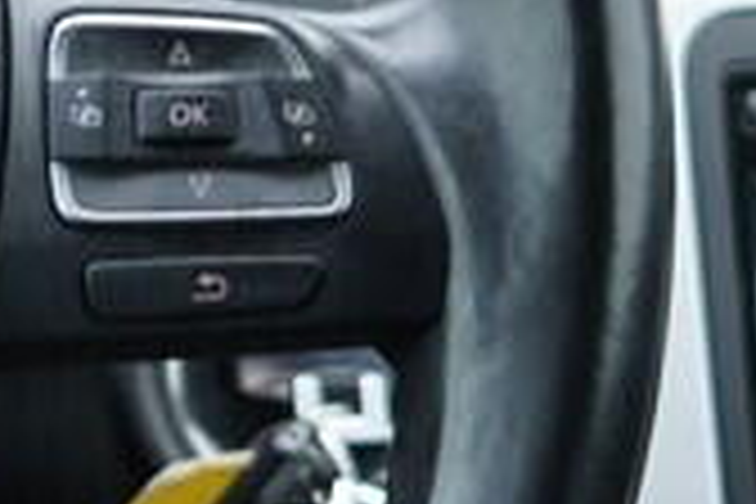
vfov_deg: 6.3
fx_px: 4599
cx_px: -567
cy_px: 115
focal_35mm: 219
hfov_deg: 9.0
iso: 250
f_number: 2.8
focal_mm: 24
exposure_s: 1/40
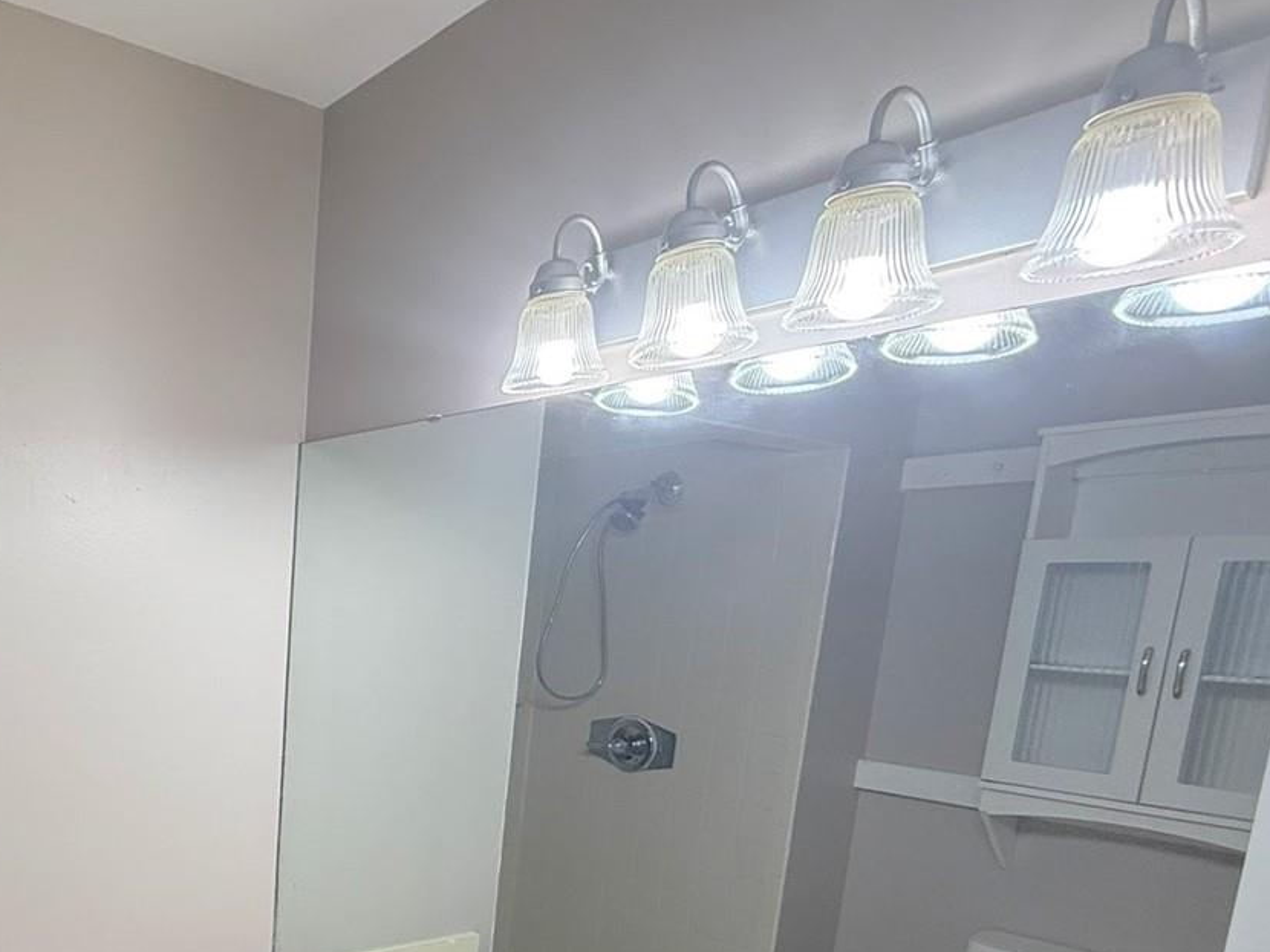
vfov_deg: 48.4
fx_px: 990
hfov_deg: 58.6
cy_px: 762
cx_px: 197
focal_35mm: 27
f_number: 2.2
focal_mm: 2.22
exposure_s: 1/120
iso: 125
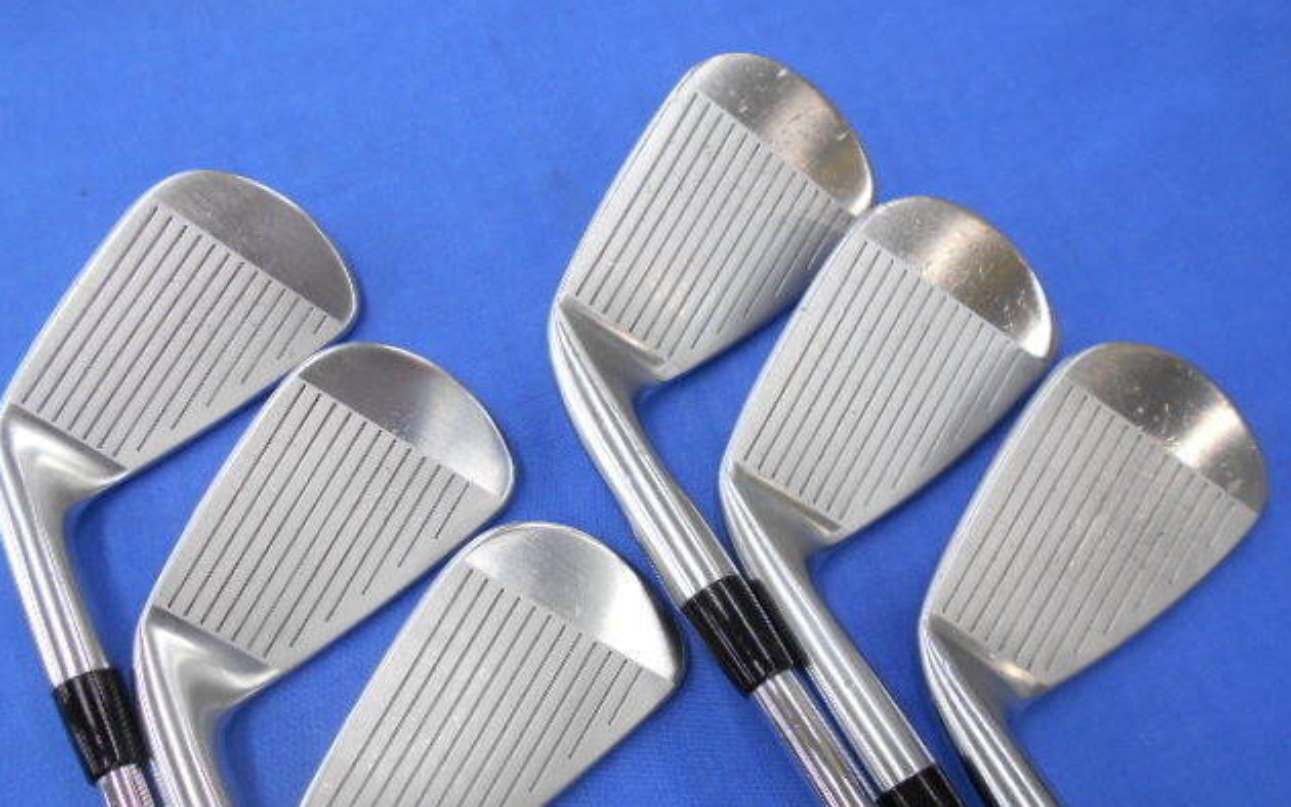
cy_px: 485
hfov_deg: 66.5
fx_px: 985
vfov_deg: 44.3
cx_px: 639
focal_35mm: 28
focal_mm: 4.6
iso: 125
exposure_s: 1/30
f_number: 3.2
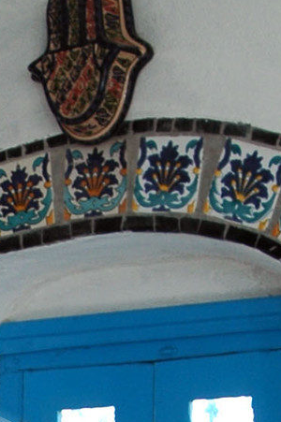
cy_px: 817
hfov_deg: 7.6
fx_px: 2064
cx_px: -179
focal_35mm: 176
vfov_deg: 10.8
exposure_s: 1/30
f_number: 2.8
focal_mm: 22
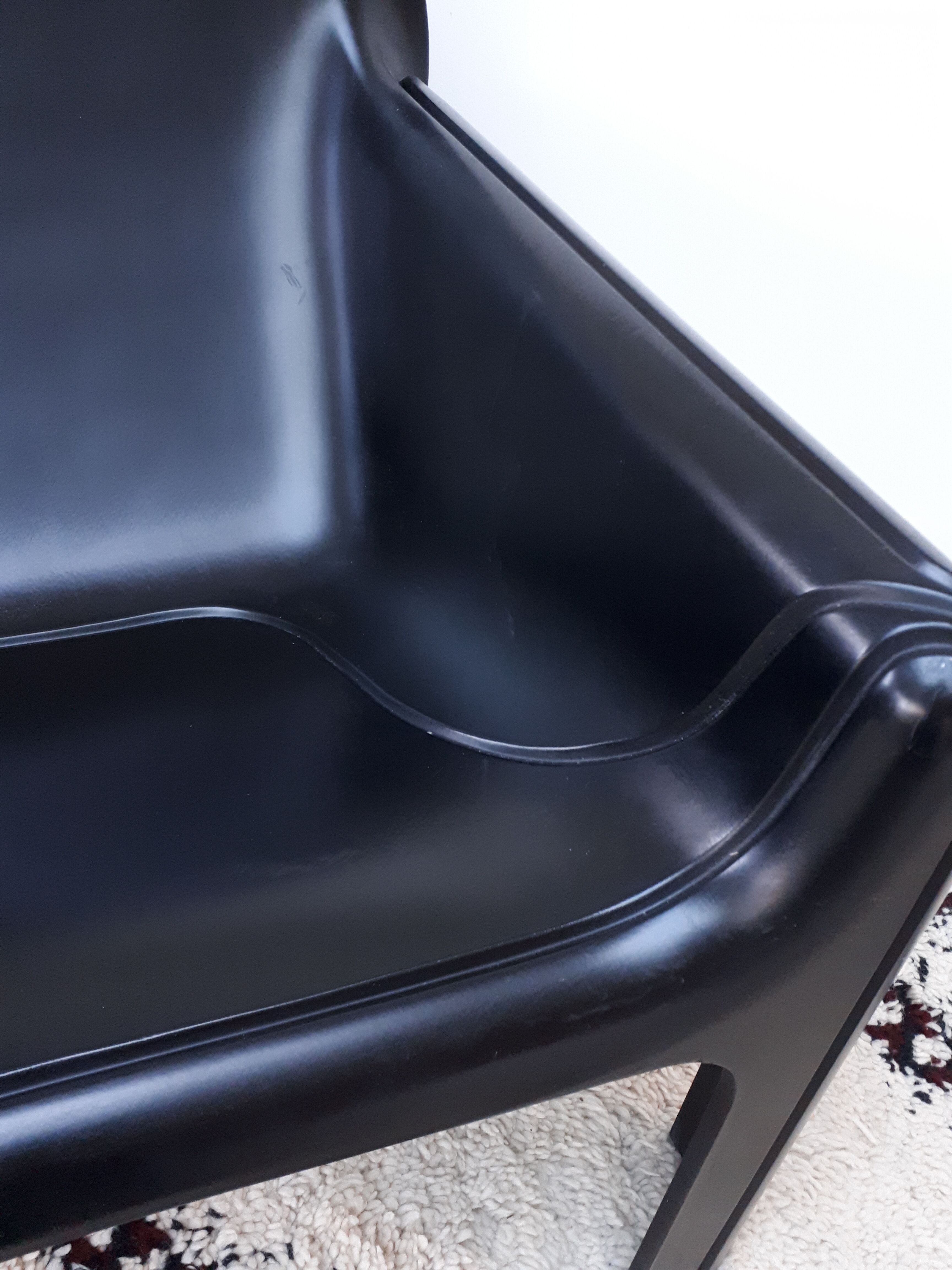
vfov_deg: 65.3
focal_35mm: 27
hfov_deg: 51.4
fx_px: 990
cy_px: 635
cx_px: 476
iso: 400
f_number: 1.9
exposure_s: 1/15
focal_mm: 3.6
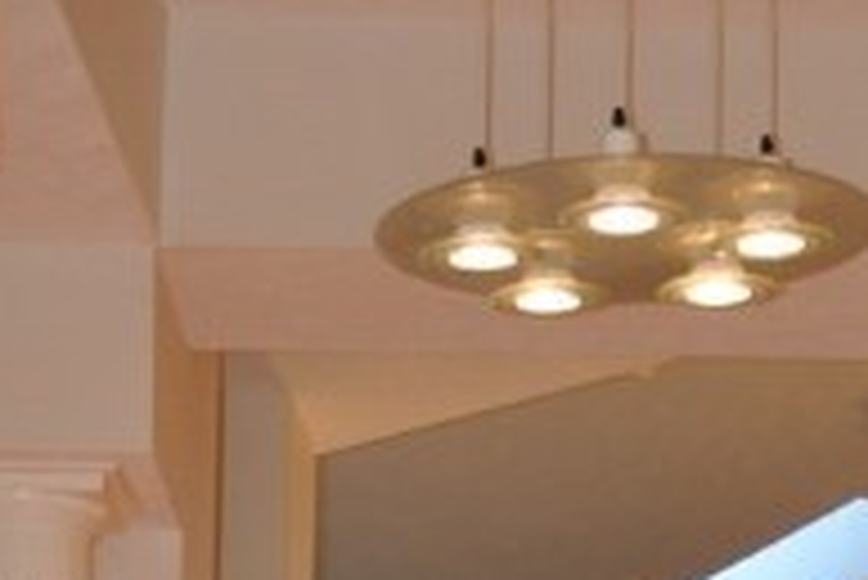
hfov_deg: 12.2
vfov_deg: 7.9
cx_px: 693
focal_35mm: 167
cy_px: 1111
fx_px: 4029
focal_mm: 28
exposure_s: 1/80
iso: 800
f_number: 4.5
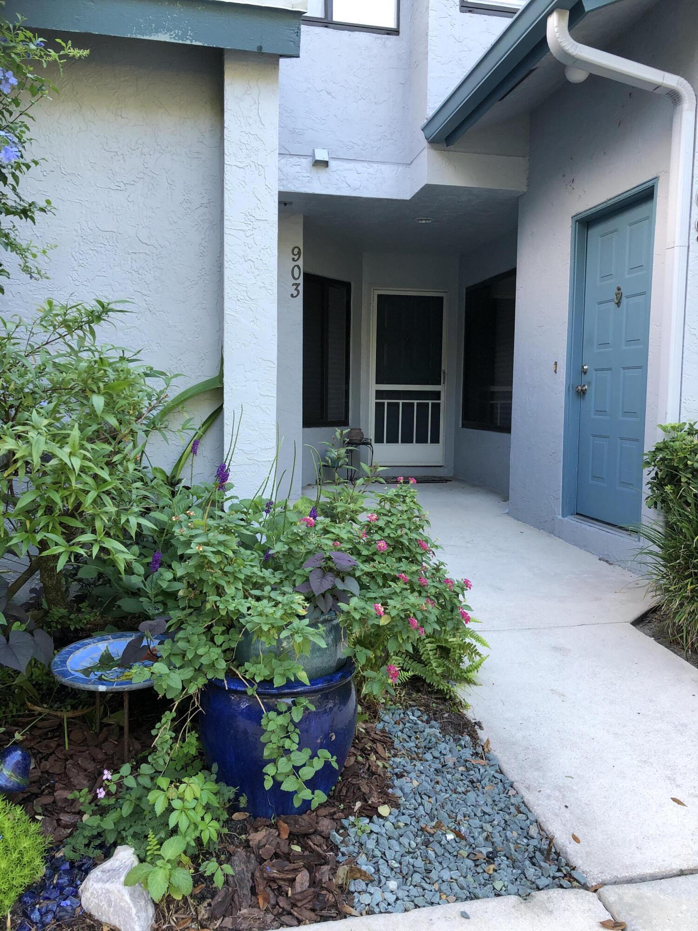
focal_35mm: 28
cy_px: 466
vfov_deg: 63.4
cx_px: 349
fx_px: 753
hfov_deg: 49.7
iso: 50
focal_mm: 4
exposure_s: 1/120
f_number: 1.8
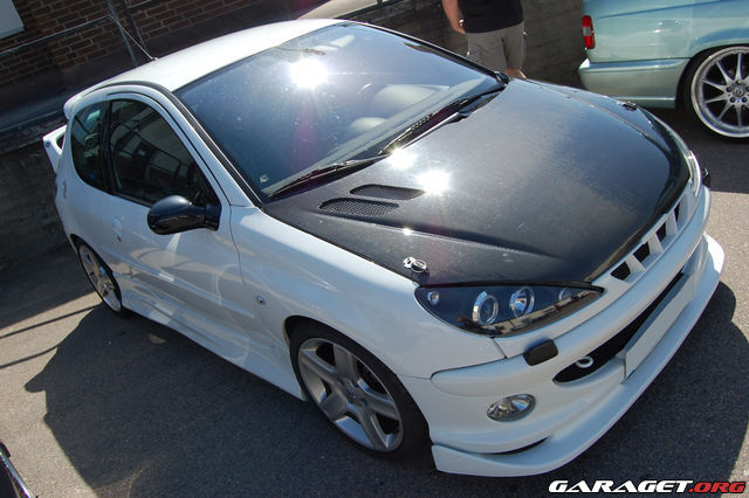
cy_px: 249
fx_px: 624
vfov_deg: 43.6
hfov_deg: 62.0
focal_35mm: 30
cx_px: 374
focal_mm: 20
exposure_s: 1/320
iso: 200
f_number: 9
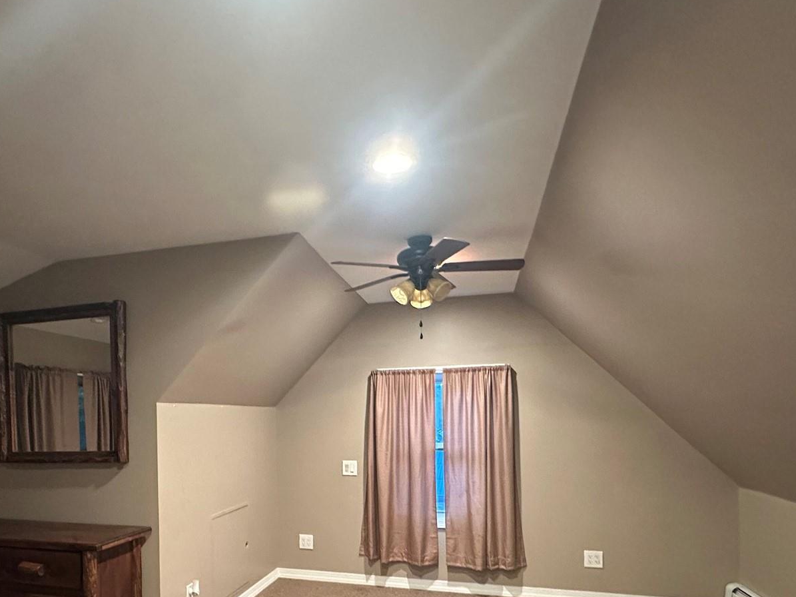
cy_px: 428
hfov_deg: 70.7
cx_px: 312
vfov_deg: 54.8
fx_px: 552
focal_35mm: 24
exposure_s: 1/60
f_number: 2.2
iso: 1000
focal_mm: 2.22
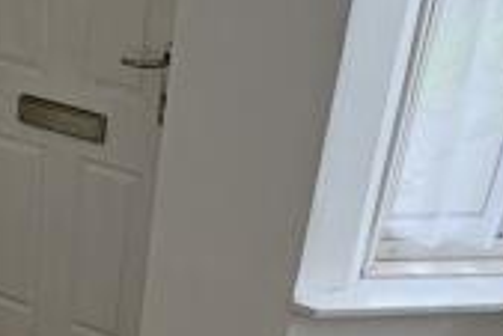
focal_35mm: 82
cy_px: 755
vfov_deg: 13.3
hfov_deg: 23.0
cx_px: -71
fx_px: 1147
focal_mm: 2.2
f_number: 2.2
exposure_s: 1/105
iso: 50
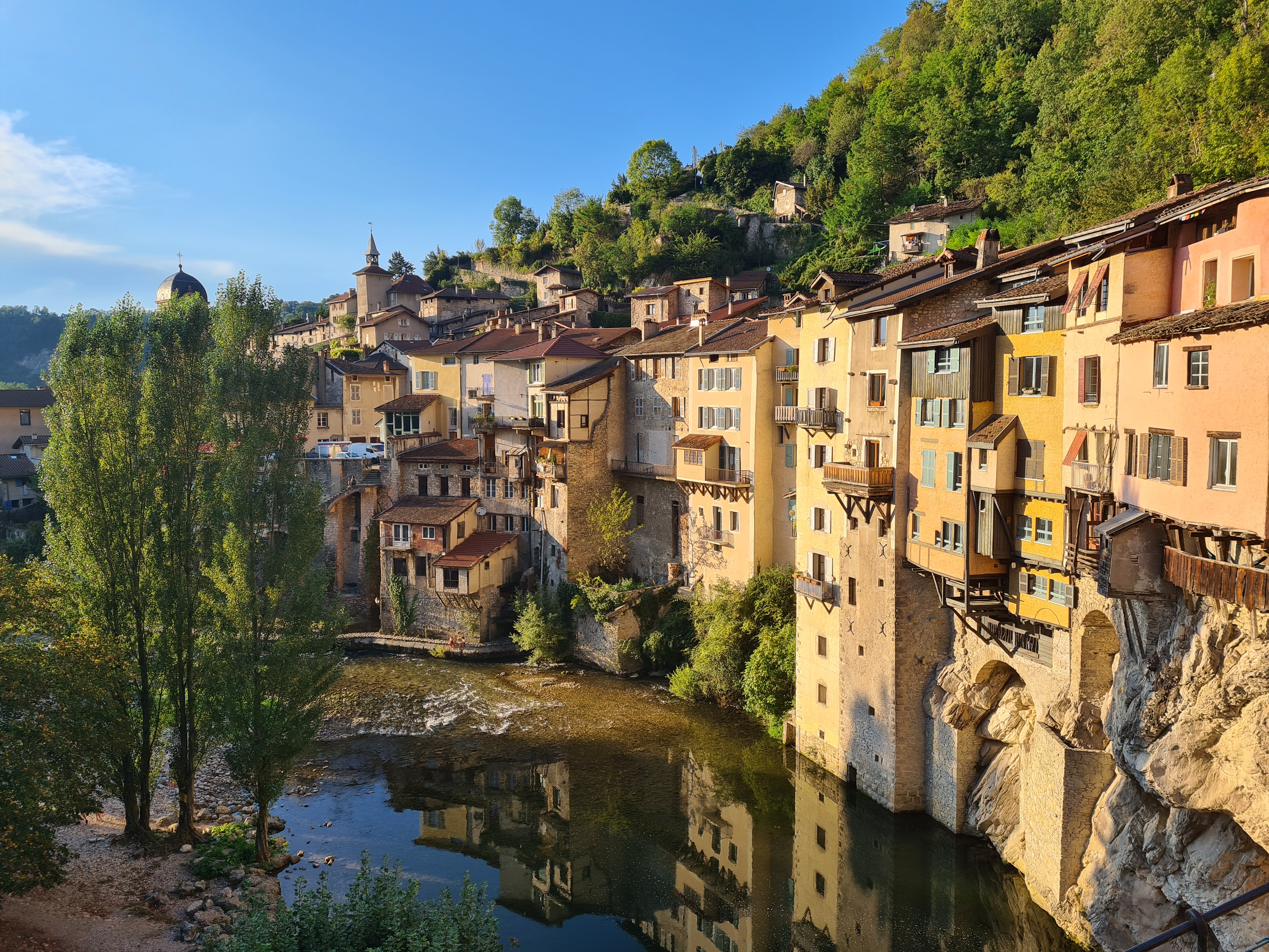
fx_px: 953
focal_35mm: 26
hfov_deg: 67.3
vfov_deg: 53.1
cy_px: 476
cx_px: 634
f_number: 1.8
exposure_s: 1/1240
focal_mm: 5.4
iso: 50
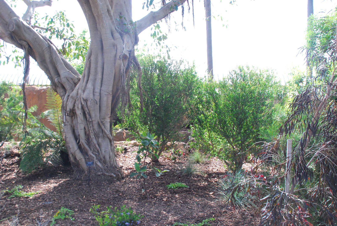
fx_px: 309
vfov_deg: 40.1
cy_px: 113
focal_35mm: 33
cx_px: 168
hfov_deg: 57.2
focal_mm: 22
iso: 800
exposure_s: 1/250
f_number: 8
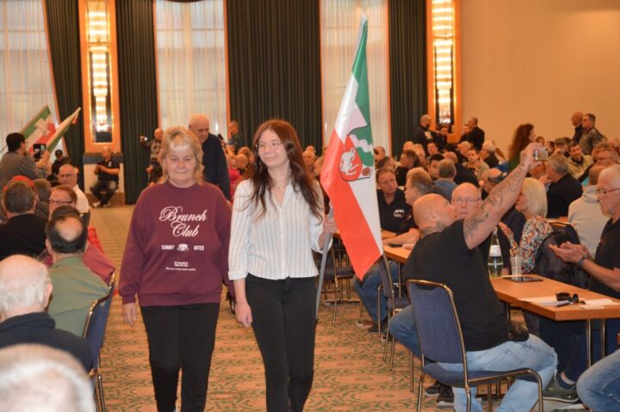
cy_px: 206
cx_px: 310
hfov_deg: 22.6
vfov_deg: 15.2
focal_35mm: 90
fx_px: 1549
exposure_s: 1/60
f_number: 4.5
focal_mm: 60
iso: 900
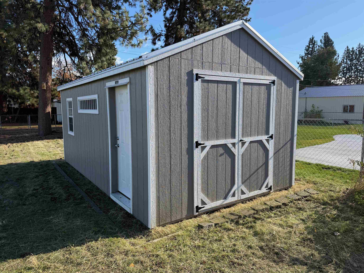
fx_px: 252
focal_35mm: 24
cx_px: 182
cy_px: 136
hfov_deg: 71.6
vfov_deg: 56.8
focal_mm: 6.76
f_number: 1.78
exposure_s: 1/2169
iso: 100
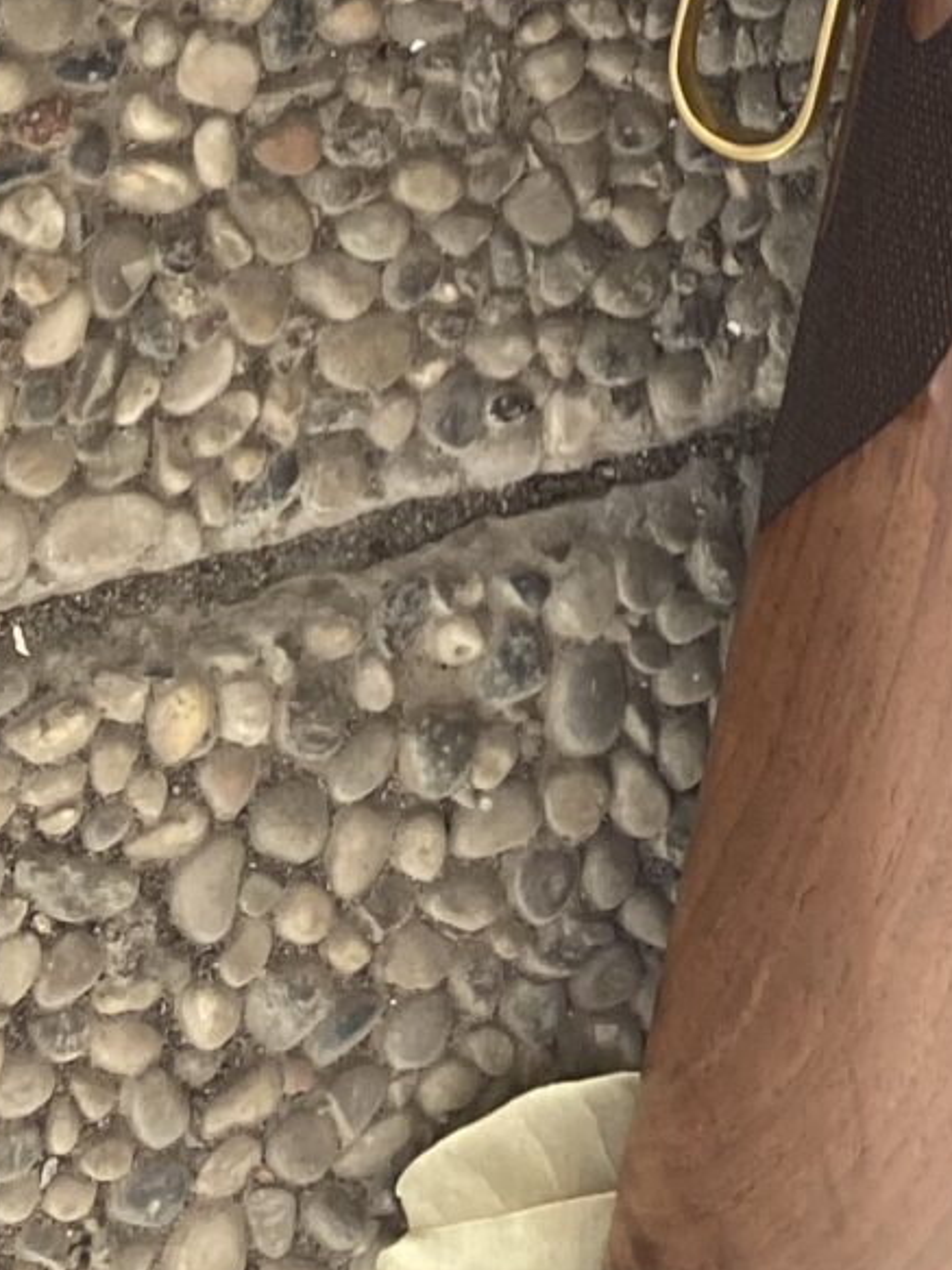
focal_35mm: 123
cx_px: 597
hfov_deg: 12.0
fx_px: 4512
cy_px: -1146
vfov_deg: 13.9
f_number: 1.8
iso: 32
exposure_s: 1/121
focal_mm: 3.99
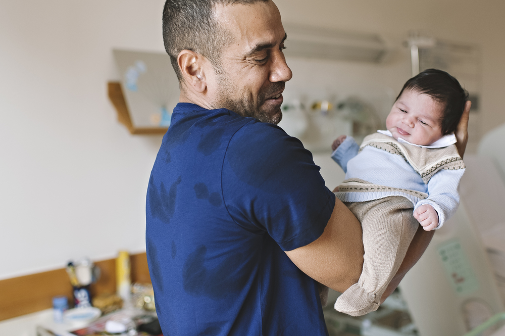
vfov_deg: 31.8
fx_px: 589
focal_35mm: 42
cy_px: 144
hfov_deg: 46.3
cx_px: 291
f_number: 2.2
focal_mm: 35
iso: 500
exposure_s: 1/200
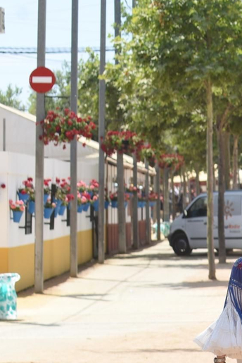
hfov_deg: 6.1
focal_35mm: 217
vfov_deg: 9.5
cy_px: 282
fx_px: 2188
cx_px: 527
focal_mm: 70
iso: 110
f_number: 5
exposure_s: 1/320
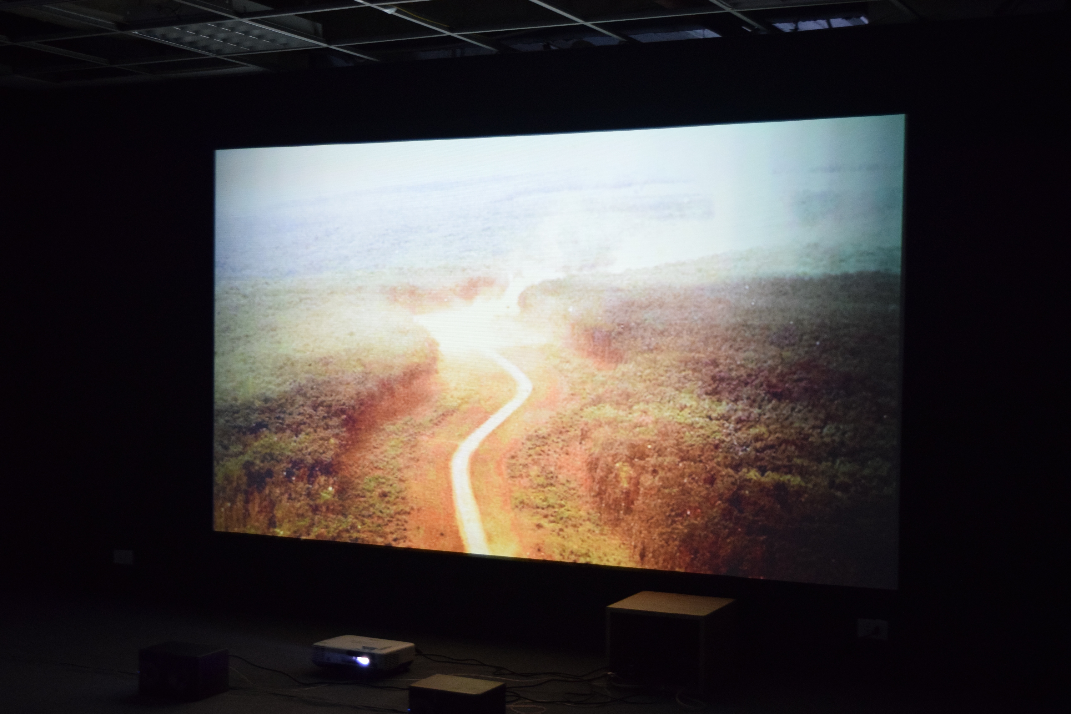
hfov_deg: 38.9
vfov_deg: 26.5
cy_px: 357
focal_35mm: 51
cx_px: 536
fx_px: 1517
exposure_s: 1/50
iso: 1600
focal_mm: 34
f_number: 4.5
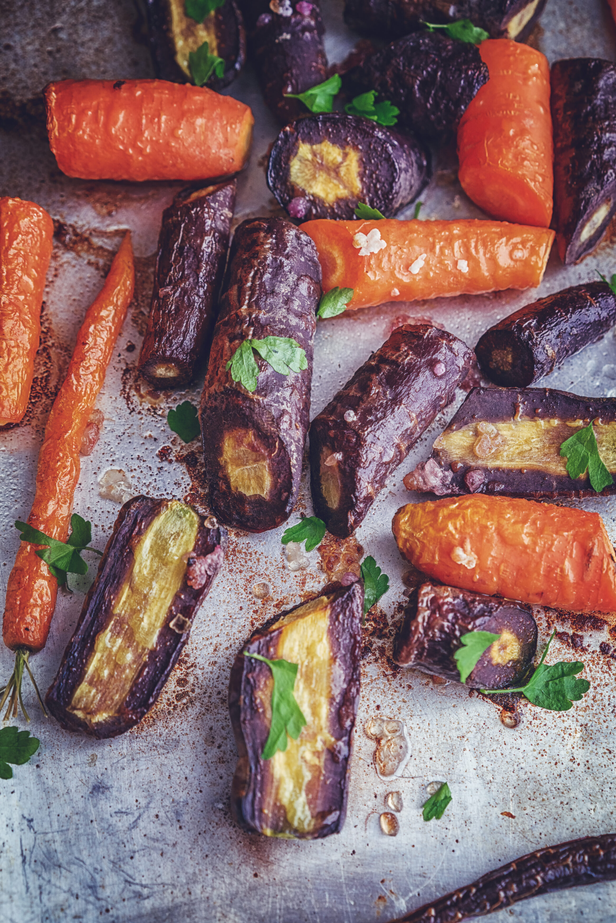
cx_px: 308
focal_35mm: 55
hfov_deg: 24.6
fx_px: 1411
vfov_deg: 36.2
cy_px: 462
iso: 640
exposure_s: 1/400
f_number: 5
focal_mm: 55
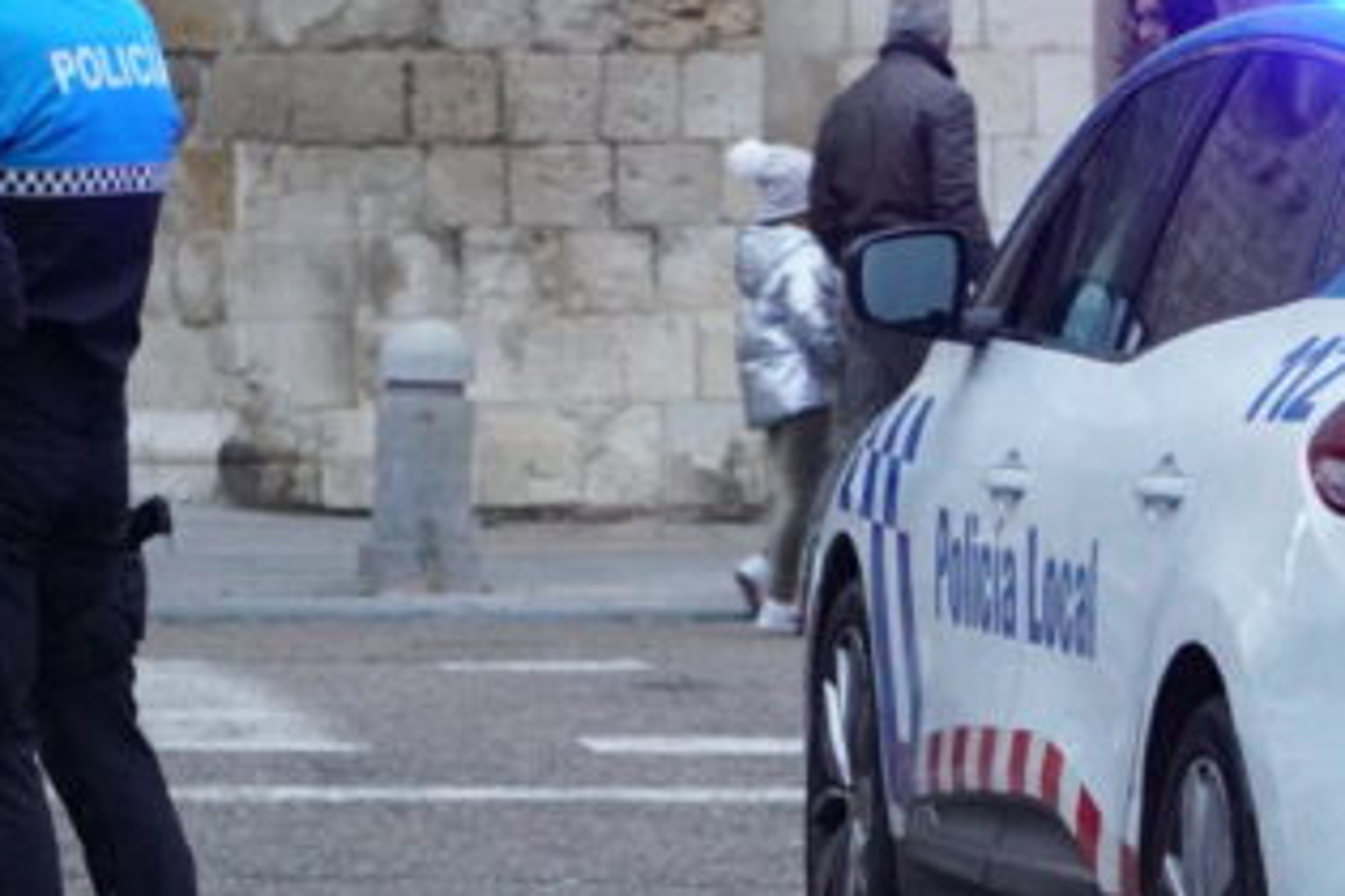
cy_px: 708
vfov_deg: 5.1
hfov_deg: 7.6
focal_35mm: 271
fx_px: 10124
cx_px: 700
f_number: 5
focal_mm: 74
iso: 6400
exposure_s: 1/100
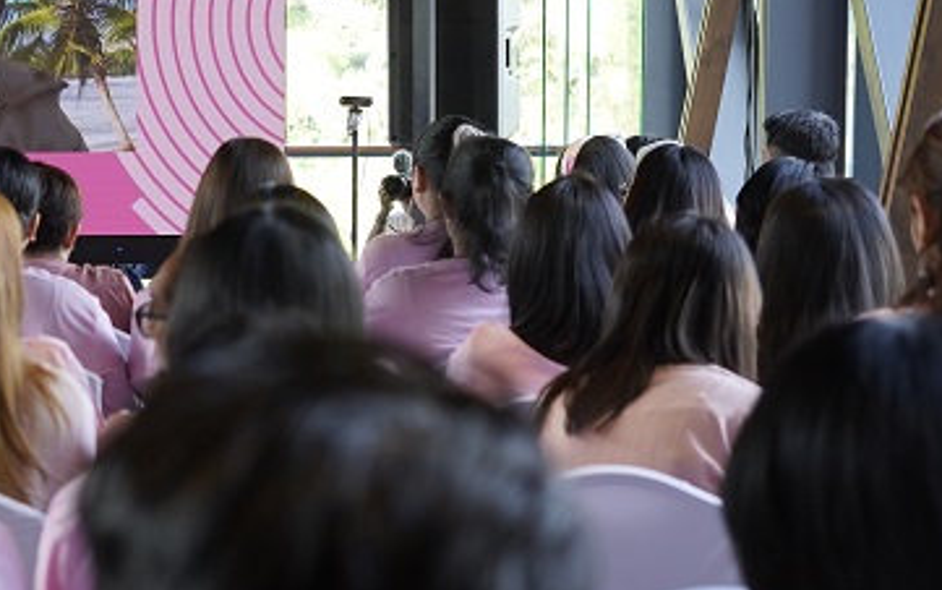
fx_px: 3082
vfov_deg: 10.9
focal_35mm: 120
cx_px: -115
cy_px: 415
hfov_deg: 16.8
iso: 1000
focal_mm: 50
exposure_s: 1/160
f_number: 4
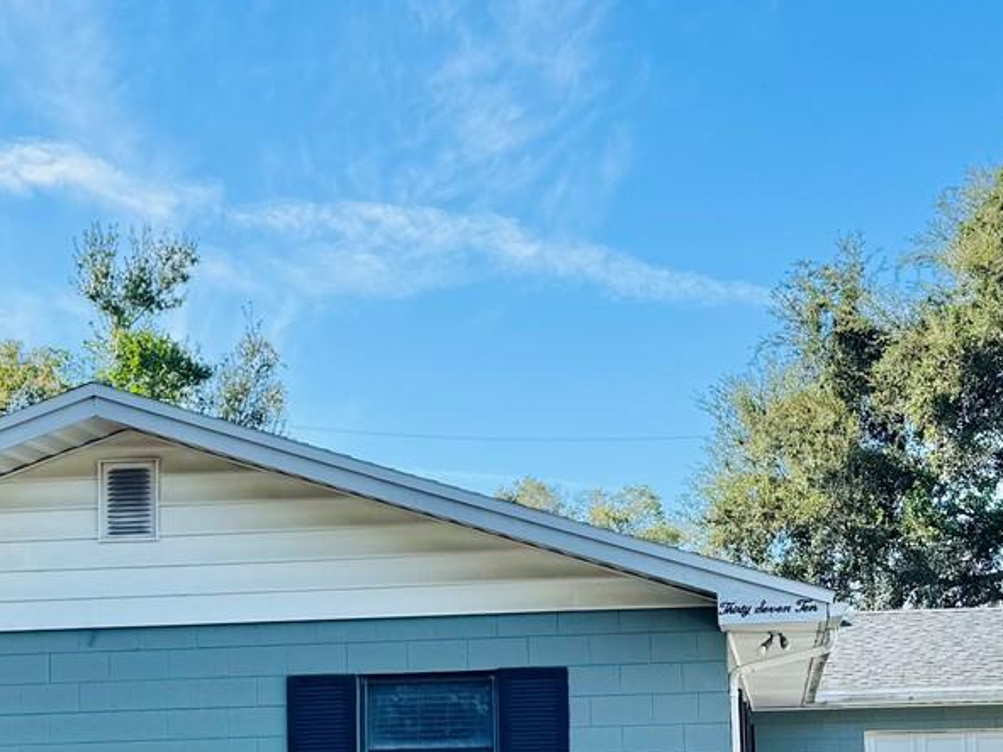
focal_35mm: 65
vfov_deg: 22.3
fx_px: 1883
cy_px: 596
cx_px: 567
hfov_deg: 29.8
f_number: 1.78
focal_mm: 6.76
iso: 80
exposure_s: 1/2959
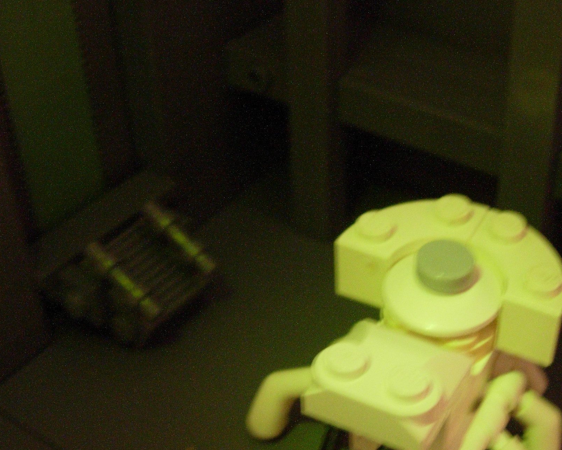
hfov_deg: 31.2
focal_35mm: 60
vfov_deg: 25.1
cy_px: 334
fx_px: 998
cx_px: 375
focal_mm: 7.8
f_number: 2.8
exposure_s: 1
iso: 200
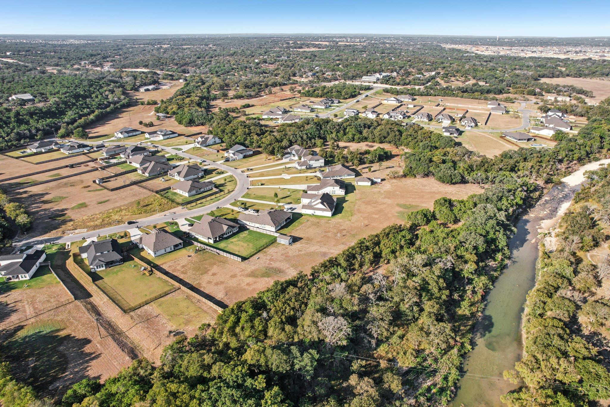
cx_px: 305
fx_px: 373
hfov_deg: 78.6
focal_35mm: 22
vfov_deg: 57.2
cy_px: 204
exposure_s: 1/1250
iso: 130
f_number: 2.8
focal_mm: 8.4
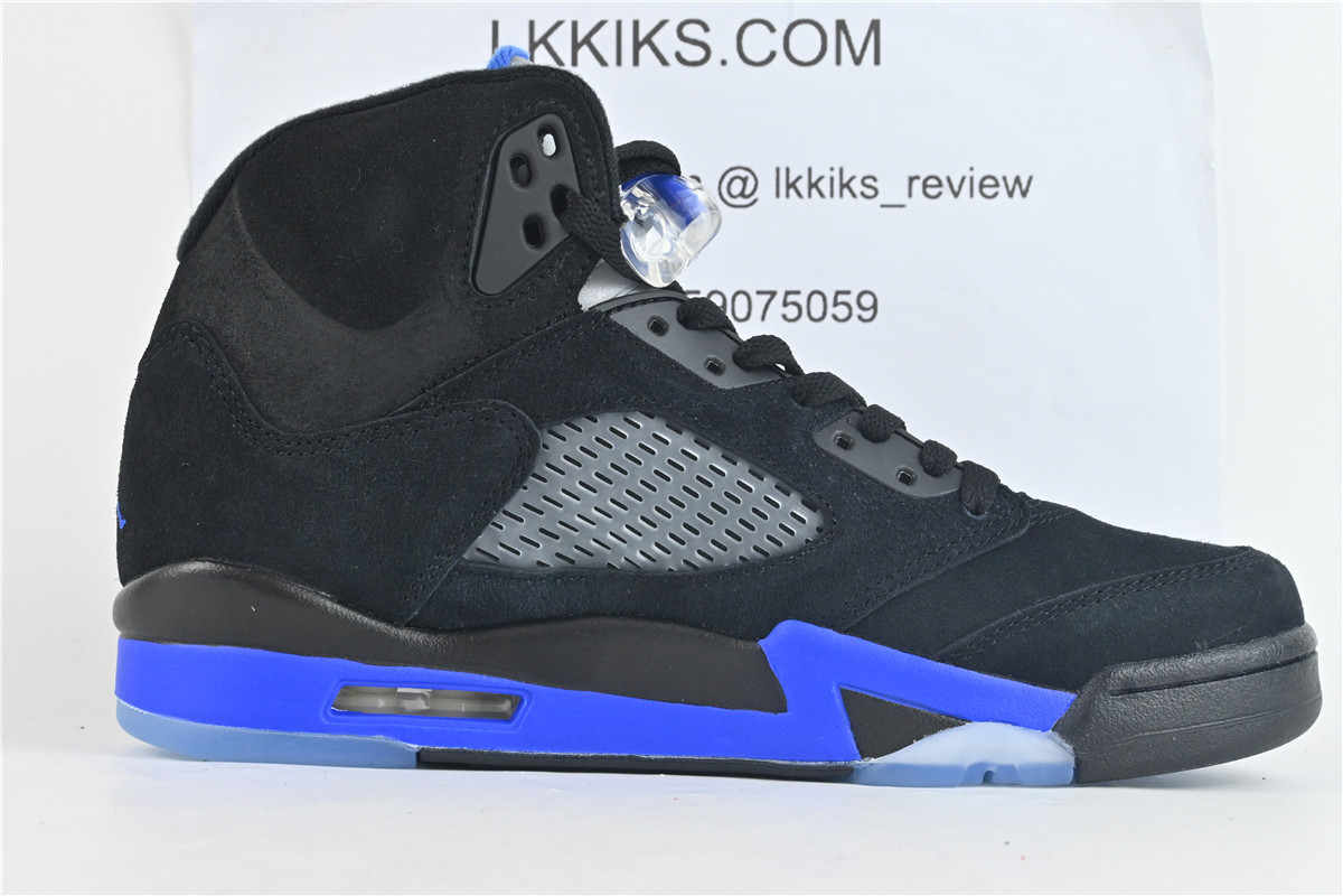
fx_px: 2126
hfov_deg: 35.1
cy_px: 448
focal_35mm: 57
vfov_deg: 23.8
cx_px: 672
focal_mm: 38
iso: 1250
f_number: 11
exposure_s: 1/60
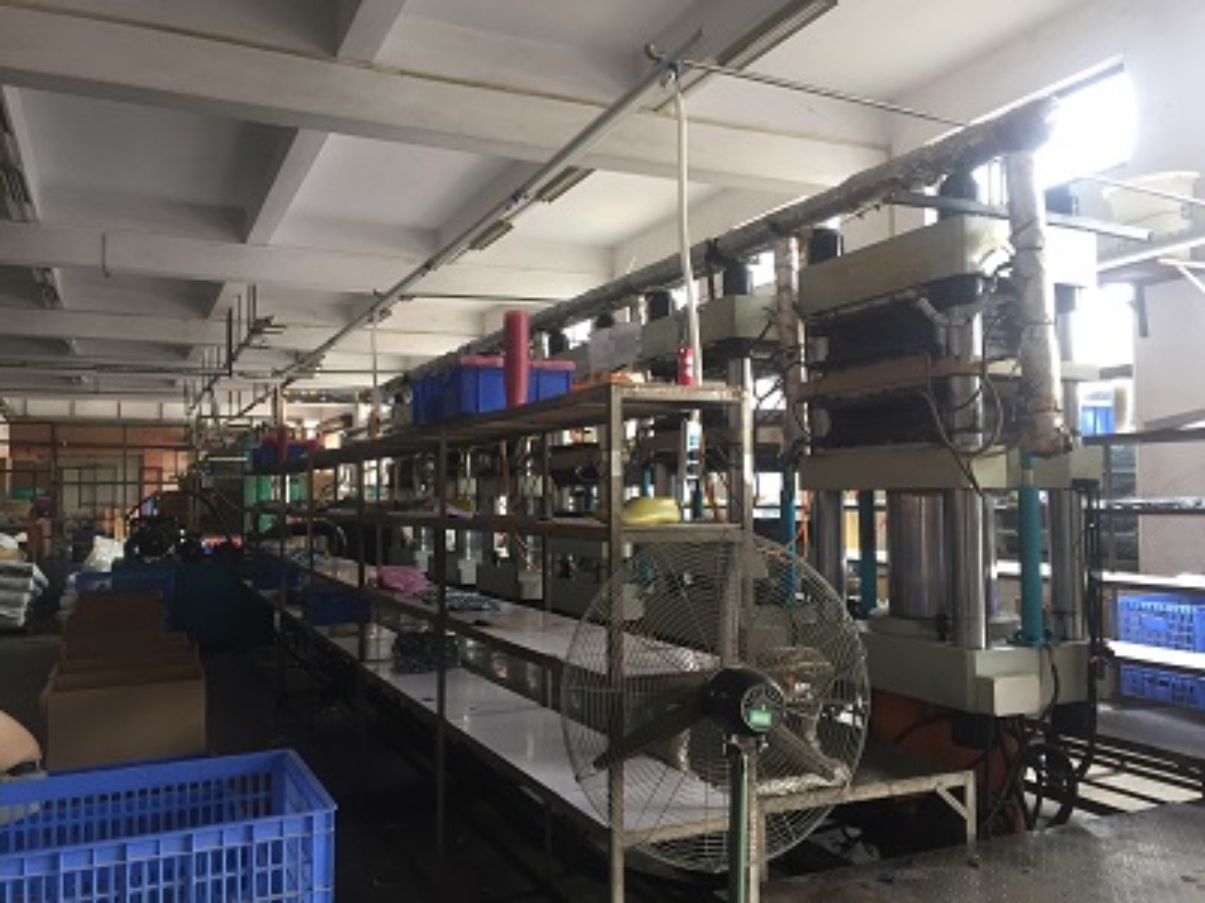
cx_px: 602
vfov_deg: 48.2
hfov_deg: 61.7
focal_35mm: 29
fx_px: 1010
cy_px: 452
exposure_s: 1/33
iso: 100
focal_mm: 4.15
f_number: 2.2
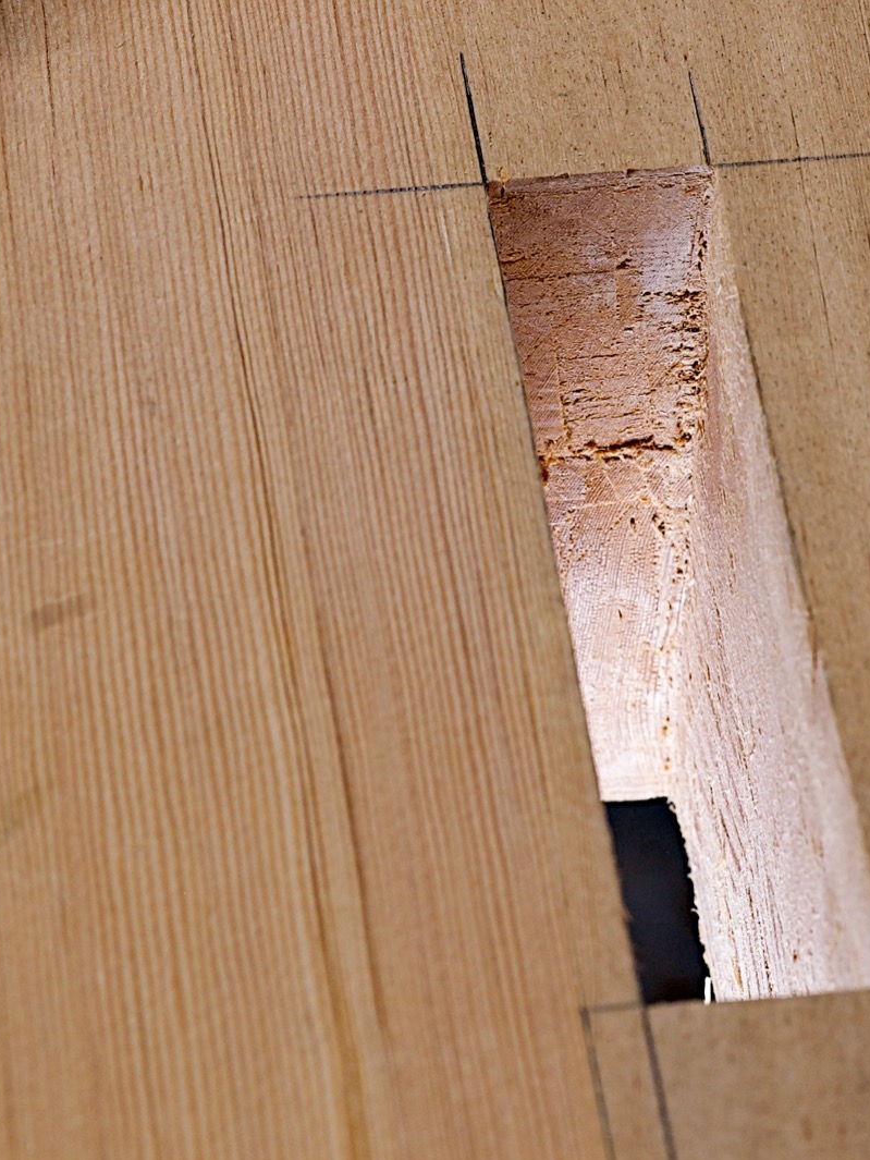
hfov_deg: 7.6
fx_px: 6533
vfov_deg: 10.1
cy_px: 581
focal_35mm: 195
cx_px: 707
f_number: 8
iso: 200
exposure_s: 1/20
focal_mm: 90
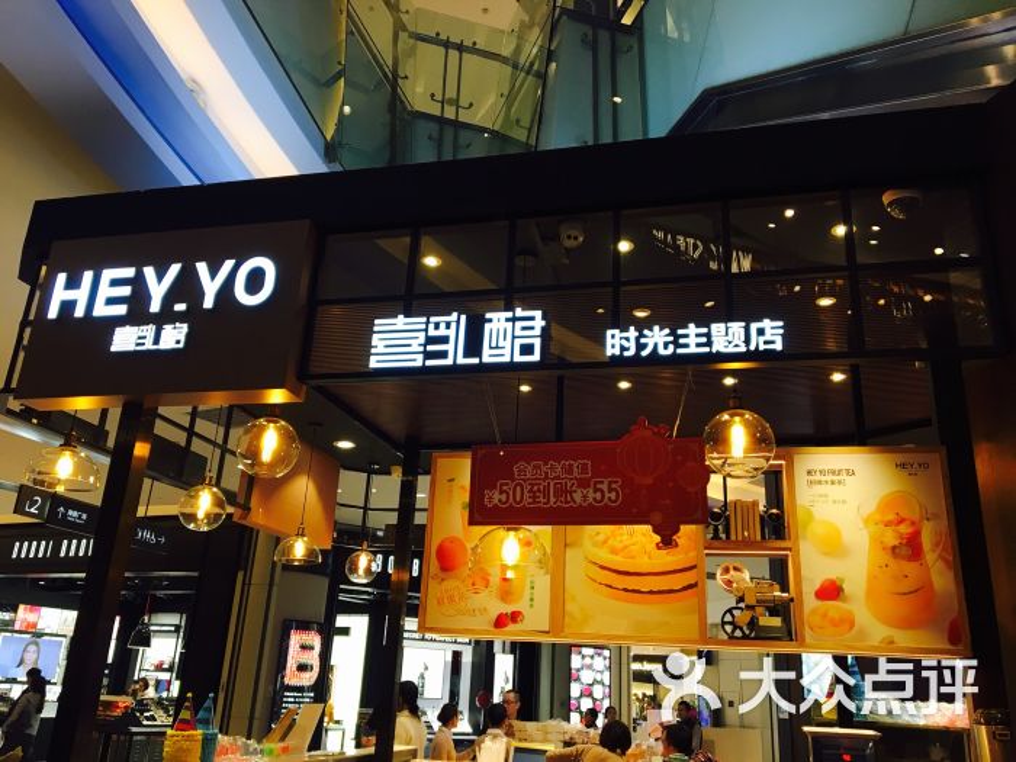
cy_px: 381
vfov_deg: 48.2
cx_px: 508
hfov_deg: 61.7
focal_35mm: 29
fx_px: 851
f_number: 2.2
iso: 40
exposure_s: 1/33
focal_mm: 4.15
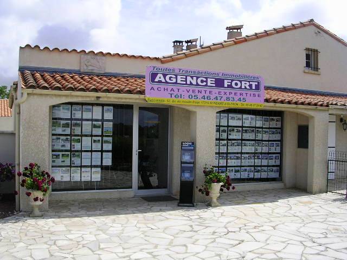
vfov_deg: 37.7
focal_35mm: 38
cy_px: 130
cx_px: 174
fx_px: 381
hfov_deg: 49.0
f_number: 5.6
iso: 50
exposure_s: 1/352
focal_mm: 5.8
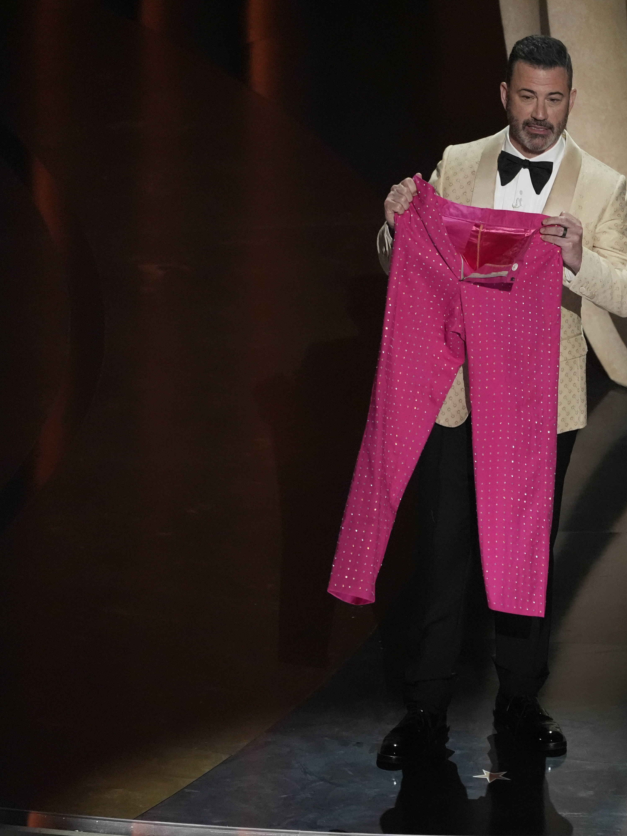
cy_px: 418
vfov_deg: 3.7
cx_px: 531
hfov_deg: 2.8
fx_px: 12896
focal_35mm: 534
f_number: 5.6
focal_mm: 370
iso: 6400
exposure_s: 1/500
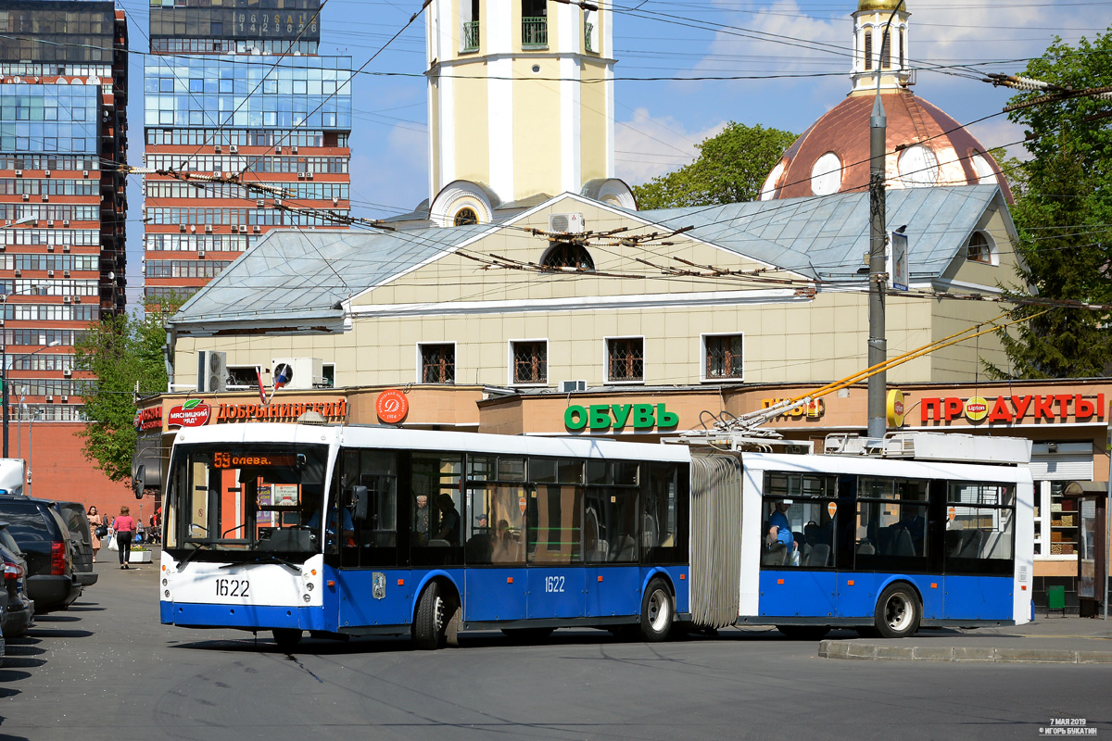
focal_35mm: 78
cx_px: 556
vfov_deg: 17.5
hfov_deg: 26.0
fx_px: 2409
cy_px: 370
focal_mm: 52
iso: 200
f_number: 6.3
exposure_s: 1/800
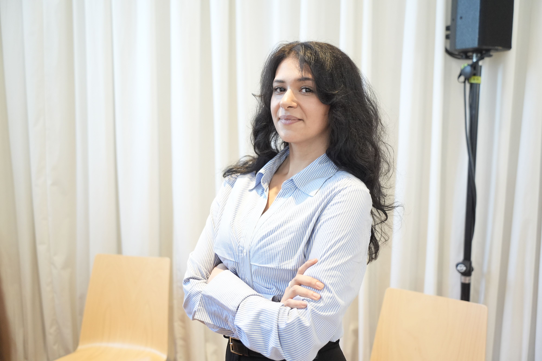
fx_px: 572
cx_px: 271
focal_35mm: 38
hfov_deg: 50.7
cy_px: 180
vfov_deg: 35.1
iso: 2500
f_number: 3.2
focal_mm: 38
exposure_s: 1/125
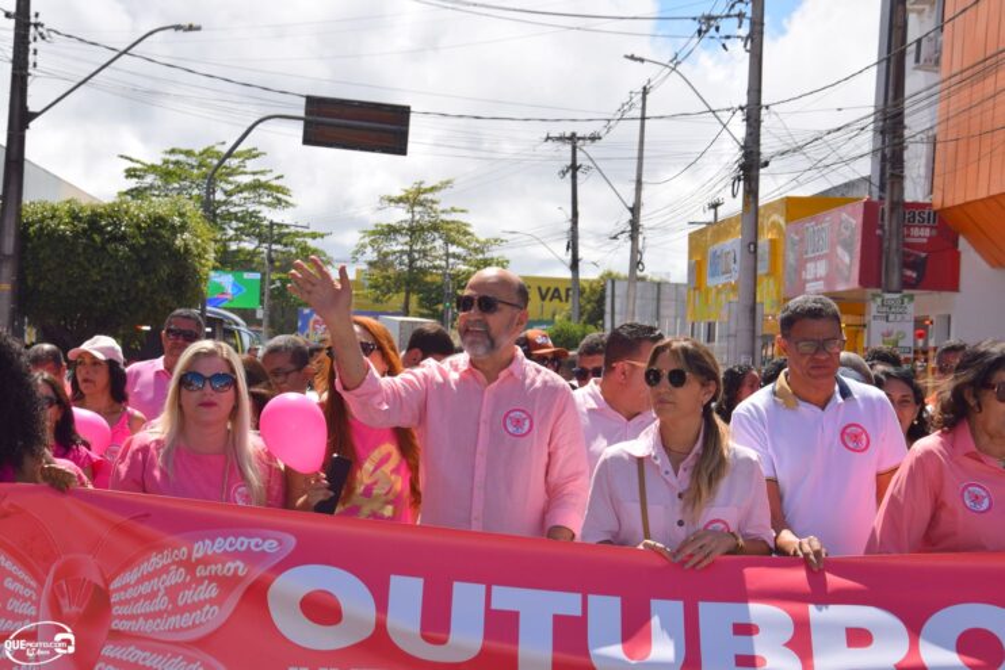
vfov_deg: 18.2
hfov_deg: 27.0
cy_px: 335
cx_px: 502
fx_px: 2094
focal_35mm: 75
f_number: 11
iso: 100
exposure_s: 1/200
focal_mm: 50
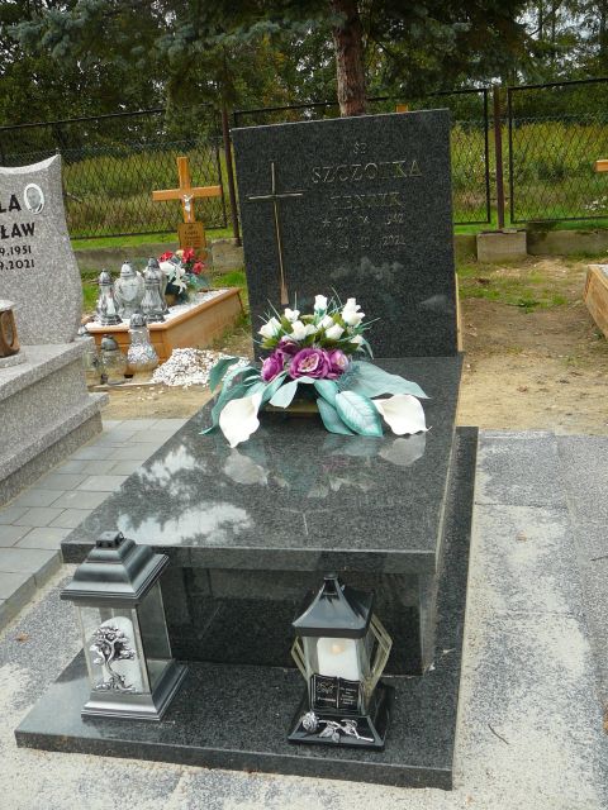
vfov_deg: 52.6
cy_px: 405
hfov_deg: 40.7
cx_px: 304
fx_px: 820
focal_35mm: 35
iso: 80
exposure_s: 1/100
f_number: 2.8
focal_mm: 5.2
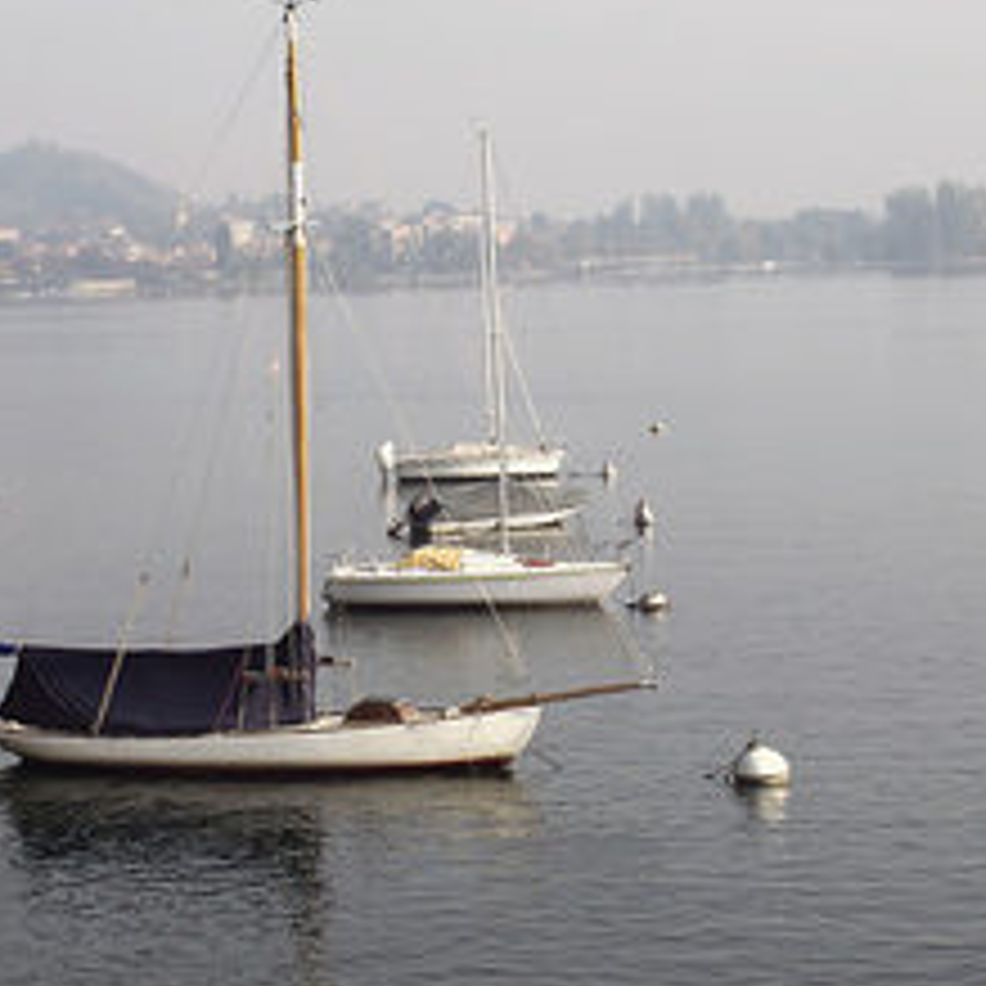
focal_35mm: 112
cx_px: 225
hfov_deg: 15.5
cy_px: 549
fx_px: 3609
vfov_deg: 15.6
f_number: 8
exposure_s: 1/200
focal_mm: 32
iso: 160
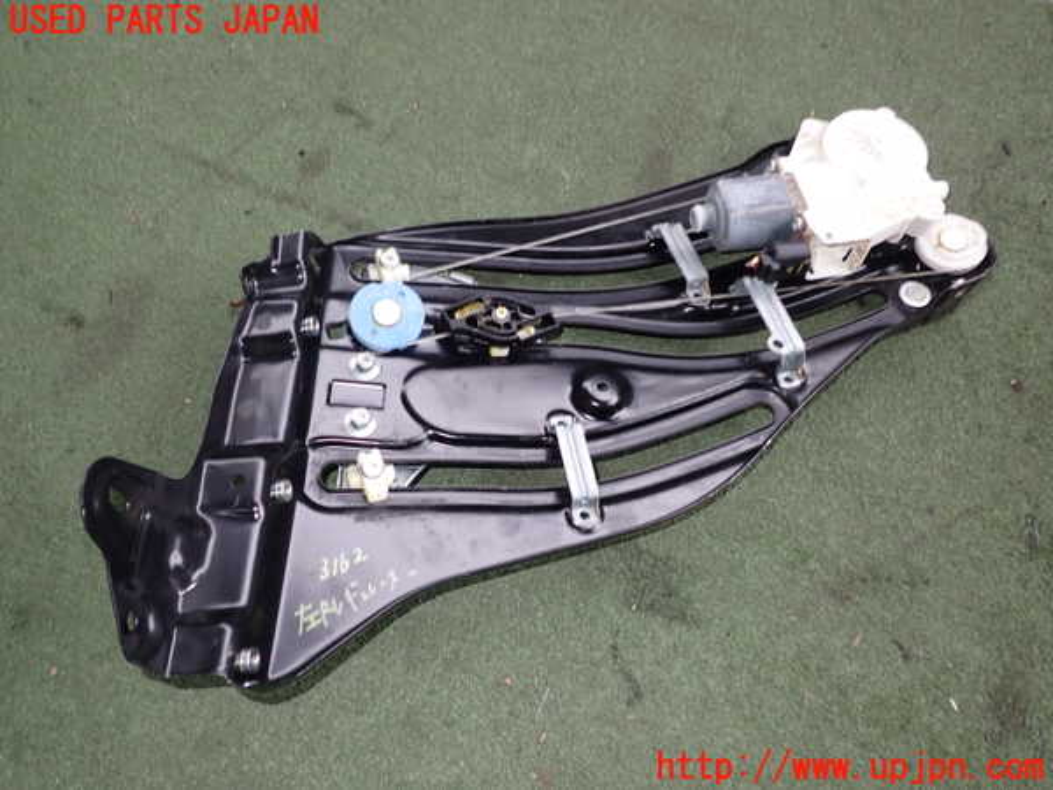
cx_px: 526
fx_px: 913
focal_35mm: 30
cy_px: 395
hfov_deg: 60.0
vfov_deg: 46.8
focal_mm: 5.4
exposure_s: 1/30
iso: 100
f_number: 6.3
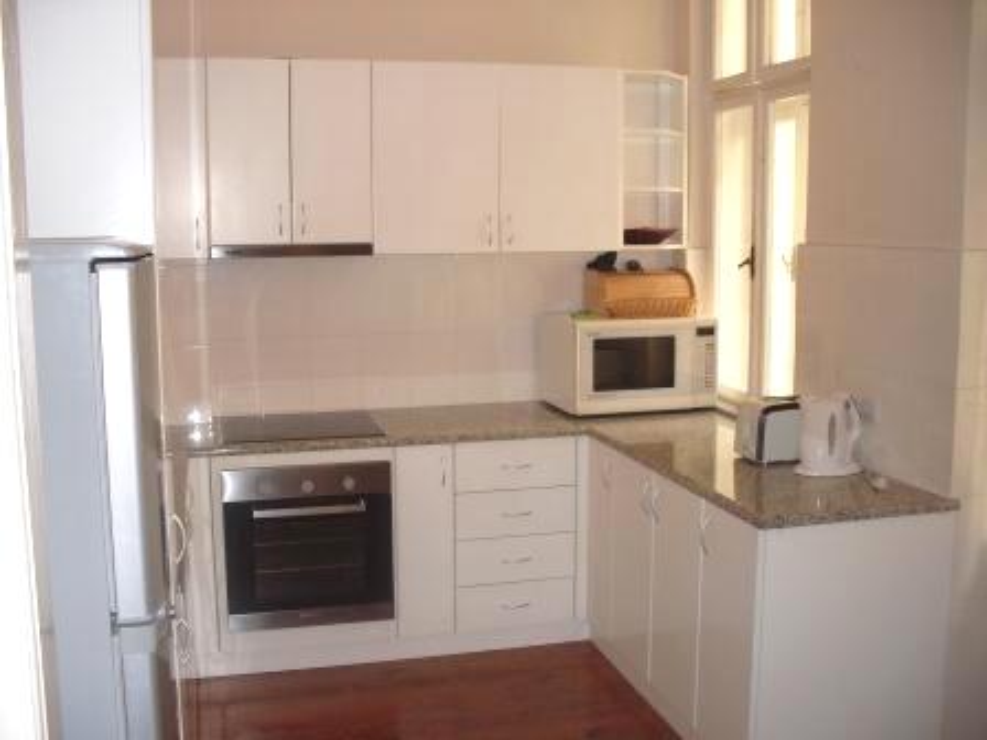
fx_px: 1083
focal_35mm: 38
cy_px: 370
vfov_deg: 37.7
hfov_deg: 49.0
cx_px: 494
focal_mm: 6.3
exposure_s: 1/45
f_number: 2.8
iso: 100
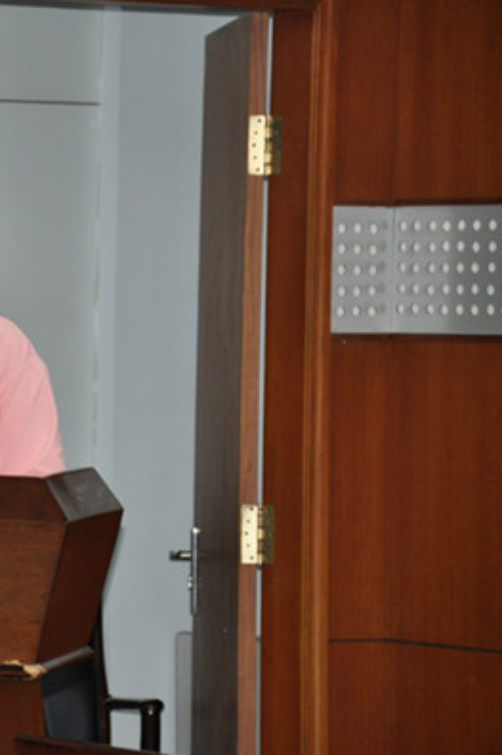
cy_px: 378
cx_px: -59
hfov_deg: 5.7
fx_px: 4998
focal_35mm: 239
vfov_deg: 8.6
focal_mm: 105
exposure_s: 1/60
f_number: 5.6
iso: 800
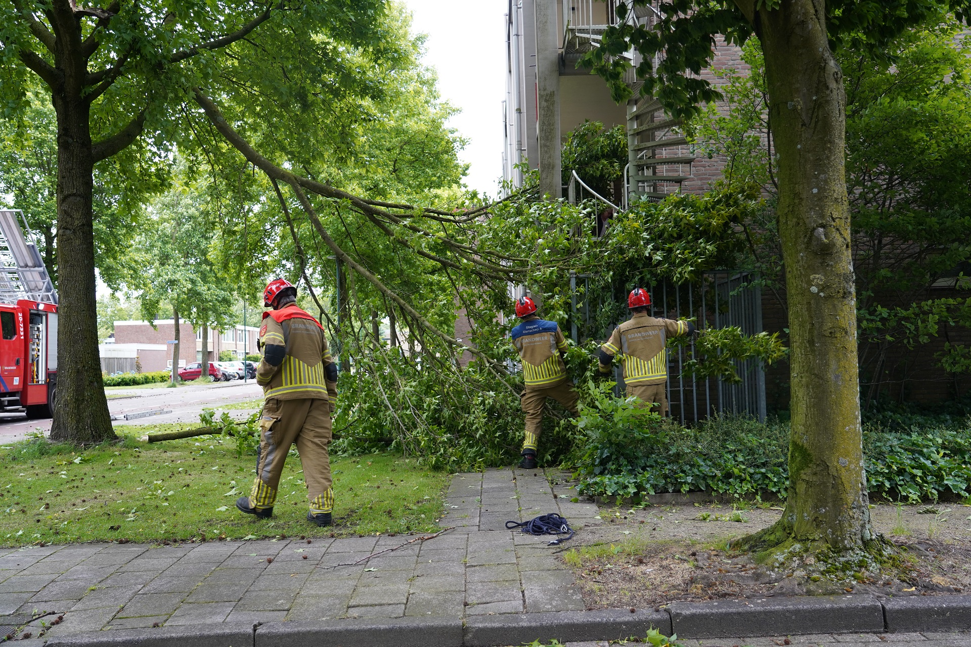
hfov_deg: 58.7
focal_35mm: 32
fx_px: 863
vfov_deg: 41.1
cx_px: 486
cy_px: 324
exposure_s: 1/160
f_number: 4
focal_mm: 32
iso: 400
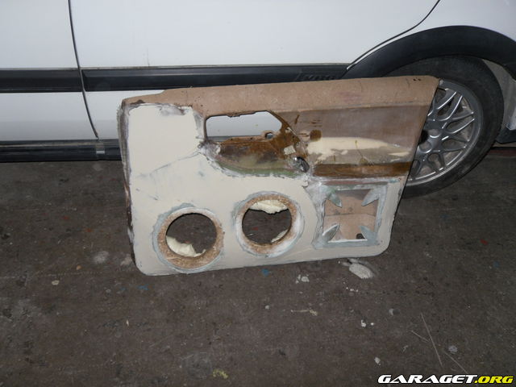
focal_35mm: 35
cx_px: 258
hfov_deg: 52.6
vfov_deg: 40.7
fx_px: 522
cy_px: 194
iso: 80
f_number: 3.5
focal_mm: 6.3
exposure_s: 1/45
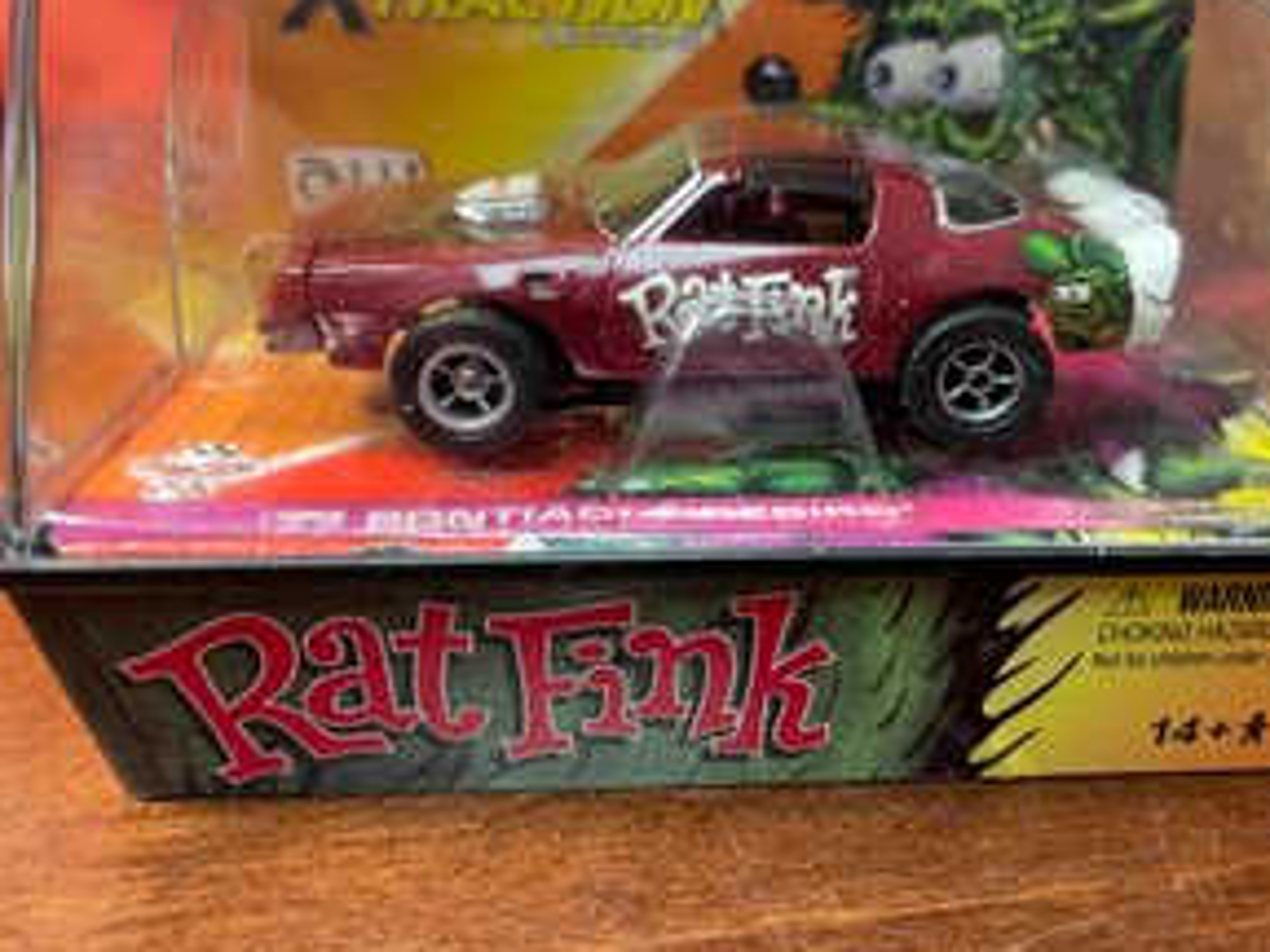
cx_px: 752
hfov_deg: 58.0
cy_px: 408
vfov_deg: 45.3
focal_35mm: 31
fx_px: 1137
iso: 160
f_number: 1.6
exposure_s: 1/60
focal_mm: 4.2
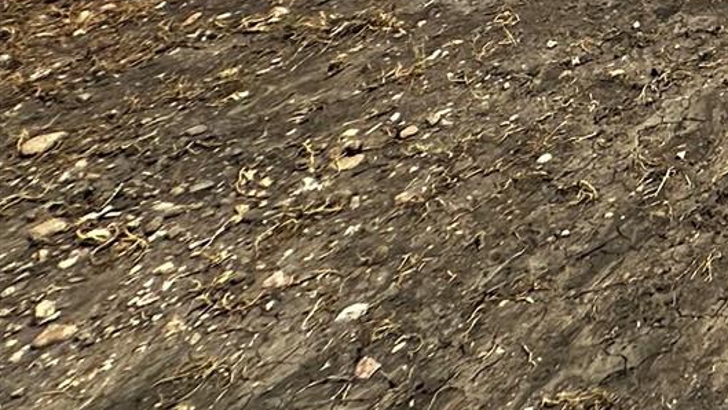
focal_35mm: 59
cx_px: 1406
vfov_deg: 13.6
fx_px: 1139
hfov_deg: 20.2
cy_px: -614
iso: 50
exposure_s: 1/2174
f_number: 2.2
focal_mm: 2.22
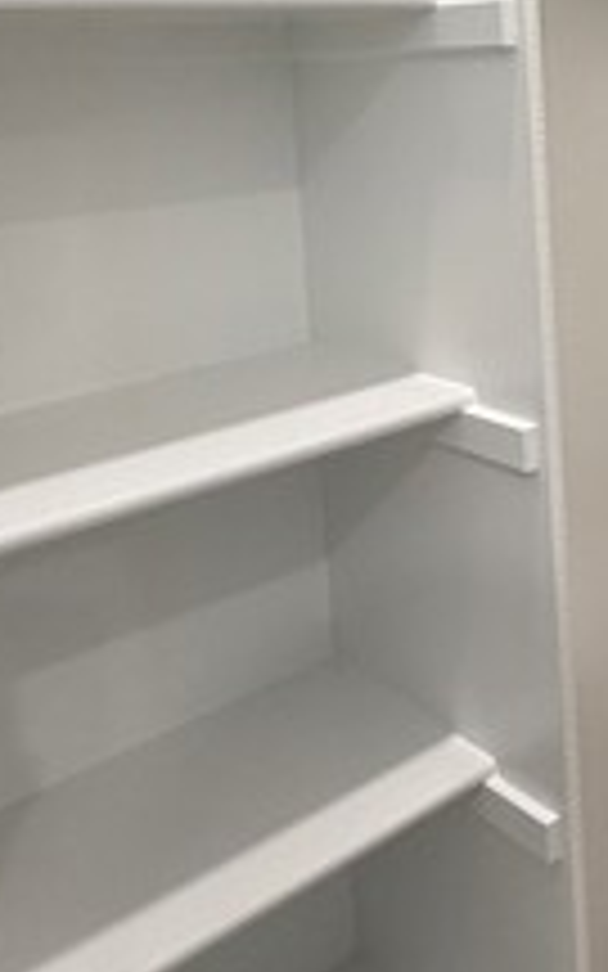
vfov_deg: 43.0
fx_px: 1167
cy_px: 180
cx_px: 653
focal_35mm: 44
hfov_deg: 27.0
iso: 160
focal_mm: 2.22
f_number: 2.2
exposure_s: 1/60
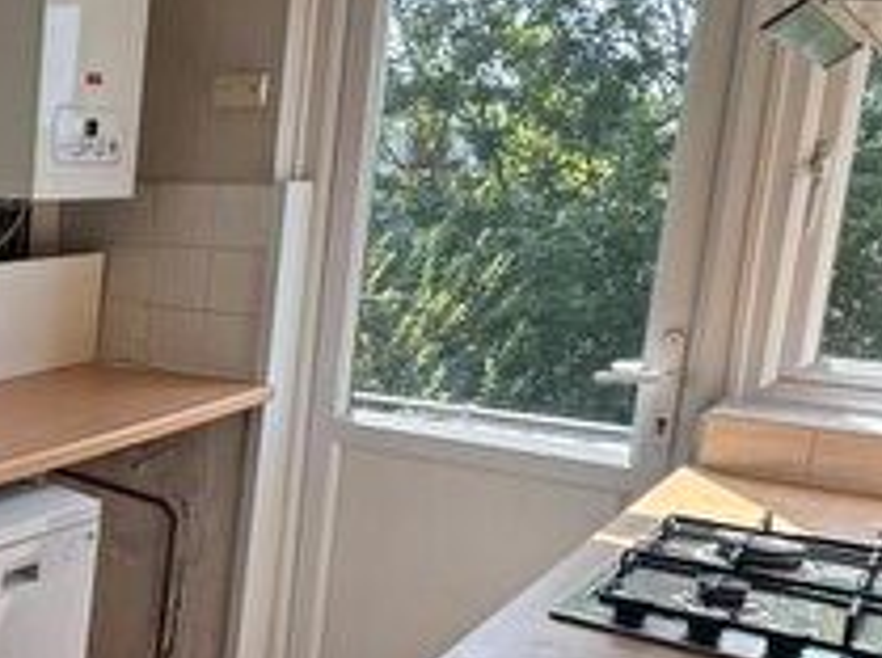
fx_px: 1195
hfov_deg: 32.7
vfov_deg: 30.7
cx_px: -198
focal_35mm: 47
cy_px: 390
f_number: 2.2
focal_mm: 2.22
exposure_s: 1/289
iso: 40
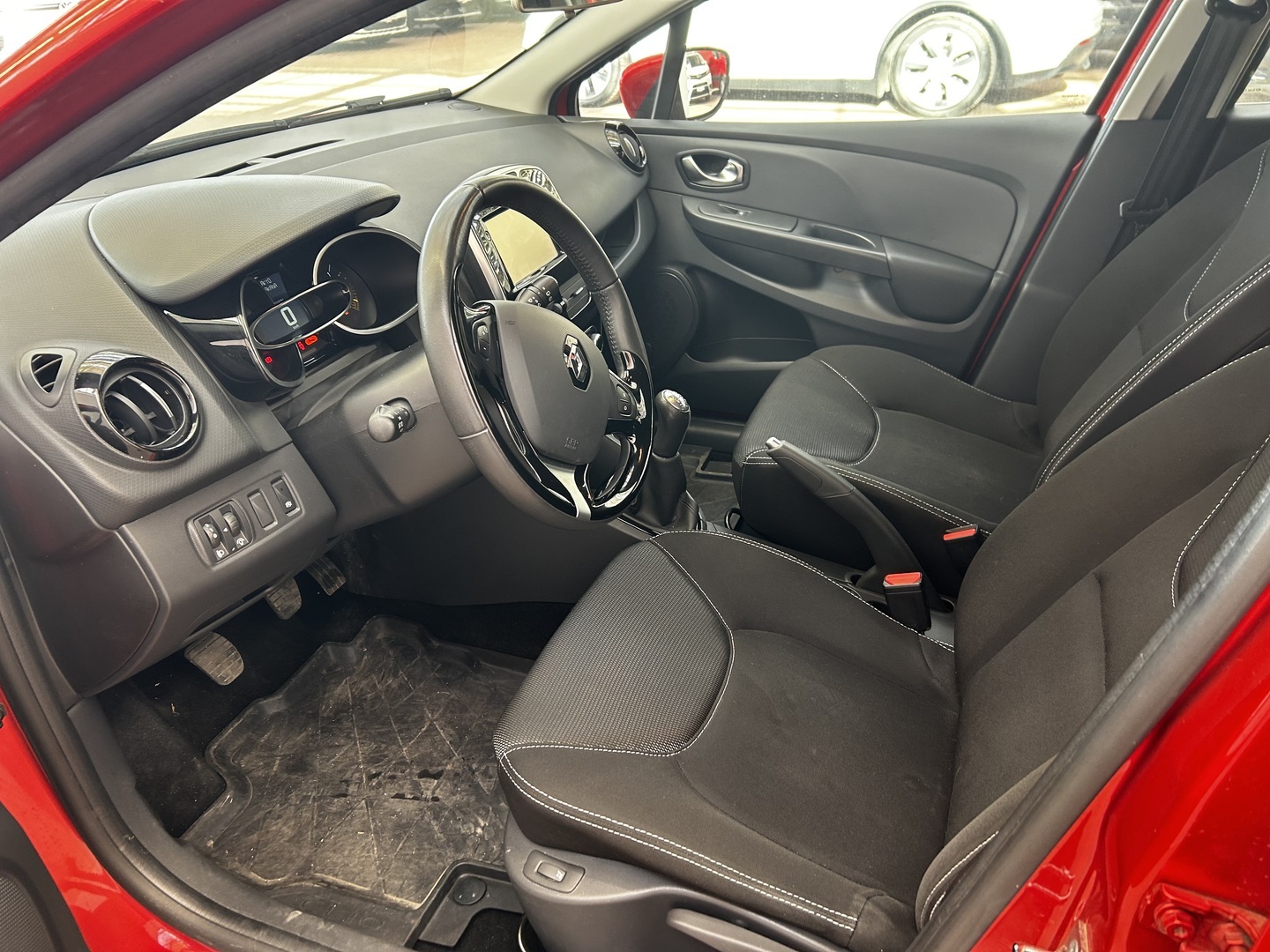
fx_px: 954
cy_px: 476
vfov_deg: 53.1
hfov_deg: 67.3
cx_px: 635
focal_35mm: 26
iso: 100
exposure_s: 1/50
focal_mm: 5.7
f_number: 1.5
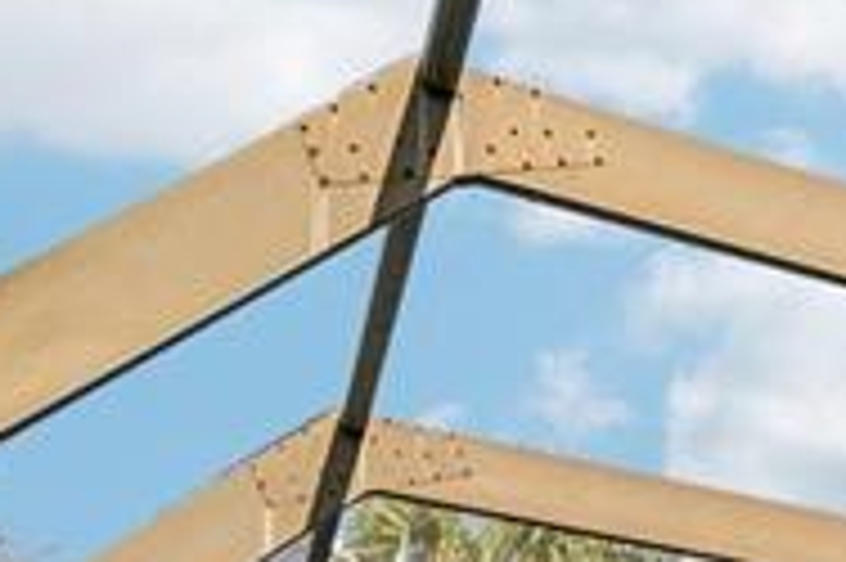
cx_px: 1598
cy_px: 1232
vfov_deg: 12.9
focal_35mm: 87
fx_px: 2043
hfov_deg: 17.8
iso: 400
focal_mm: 16
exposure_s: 1/500
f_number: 8
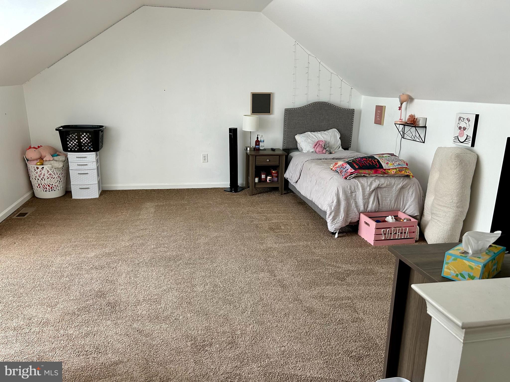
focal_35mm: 26
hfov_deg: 67.3
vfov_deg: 53.1
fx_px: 383
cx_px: 255
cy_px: 191
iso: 125
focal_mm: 5.7
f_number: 1.5
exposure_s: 1/121
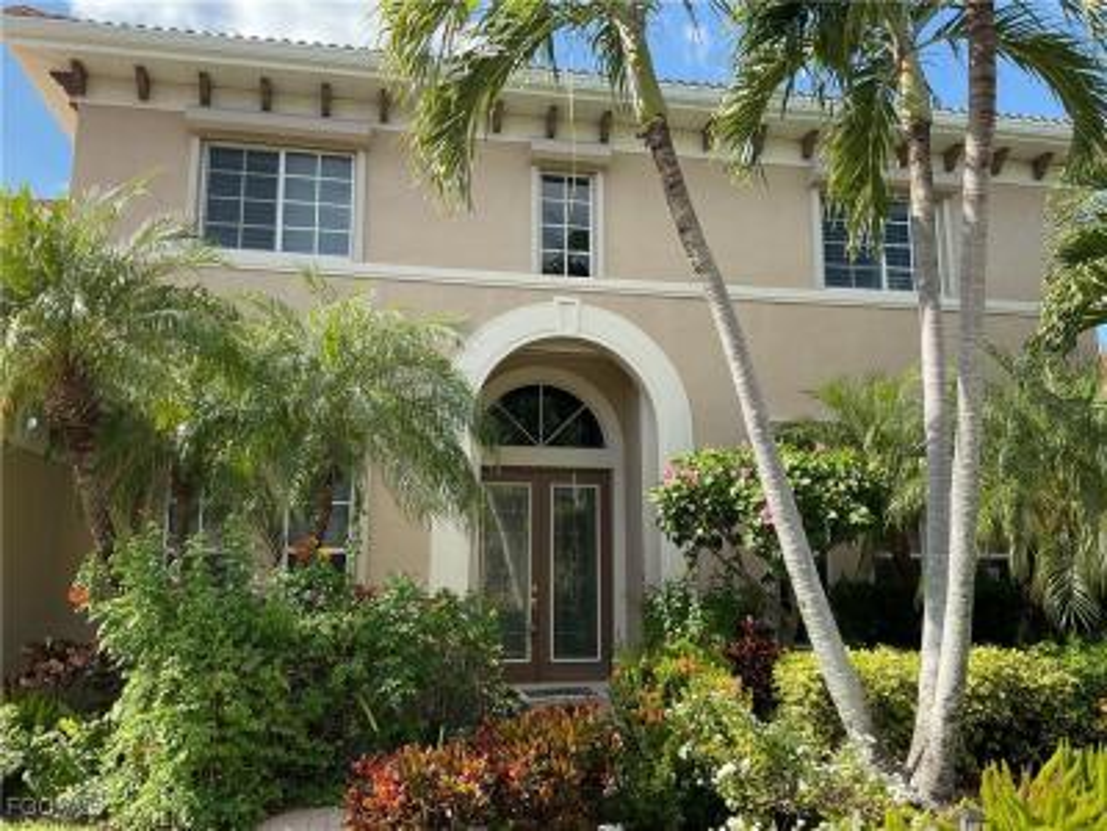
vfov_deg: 48.2
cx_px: 554
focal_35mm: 29
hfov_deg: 61.7
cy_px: 416
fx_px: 927
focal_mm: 3
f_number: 1.8
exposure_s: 1/666
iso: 16
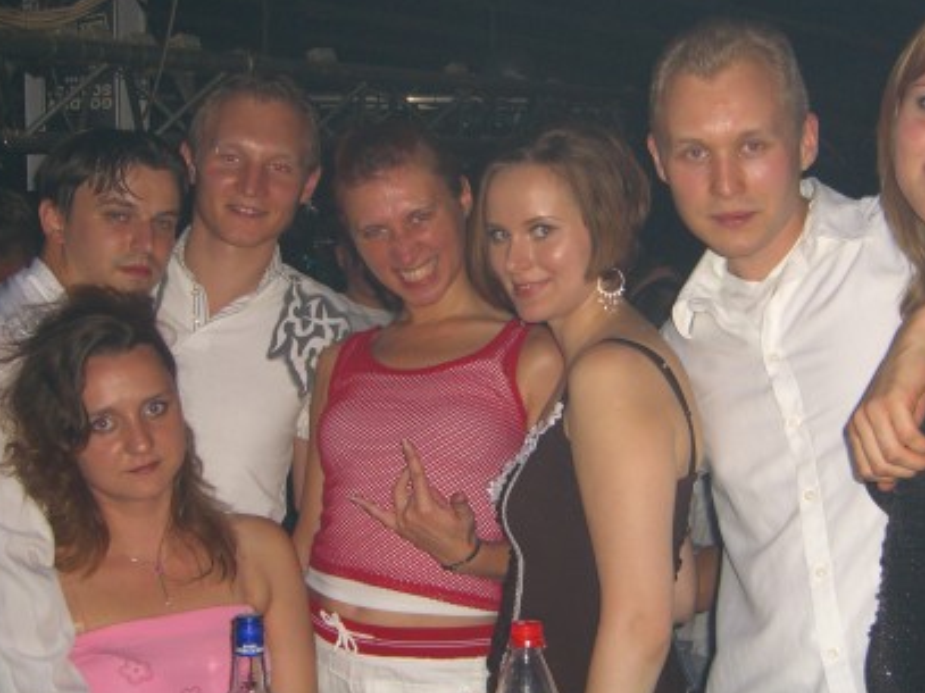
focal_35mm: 56
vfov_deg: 26.1
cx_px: 502
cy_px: 323
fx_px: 1496
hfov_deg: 34.3
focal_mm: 7.9
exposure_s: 1/60
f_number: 2.8
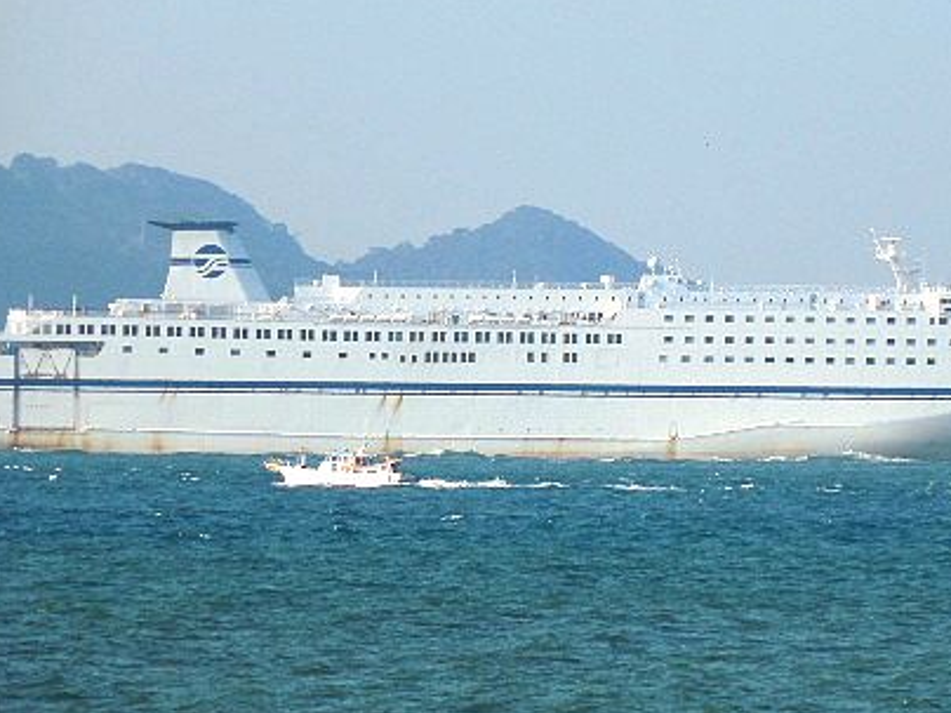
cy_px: 358
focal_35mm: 485
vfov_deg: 3.1
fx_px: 13324
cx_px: 516
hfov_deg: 4.1
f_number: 5.5
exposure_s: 1/500
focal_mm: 55.1
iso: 125
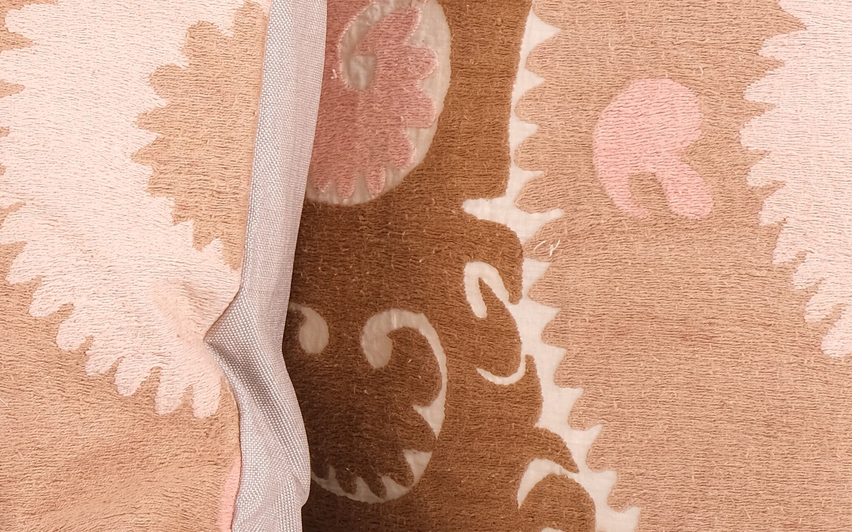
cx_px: 336
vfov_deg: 10.0
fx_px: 3018
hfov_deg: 16.1
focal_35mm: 130
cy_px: 13
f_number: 11
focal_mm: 27.7
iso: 80
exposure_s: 1/160
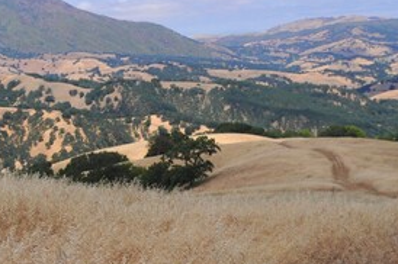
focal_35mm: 56
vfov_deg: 23.9
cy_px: 70
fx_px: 618
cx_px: 2
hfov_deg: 32.8
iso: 200
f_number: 10
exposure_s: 1/400
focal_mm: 18
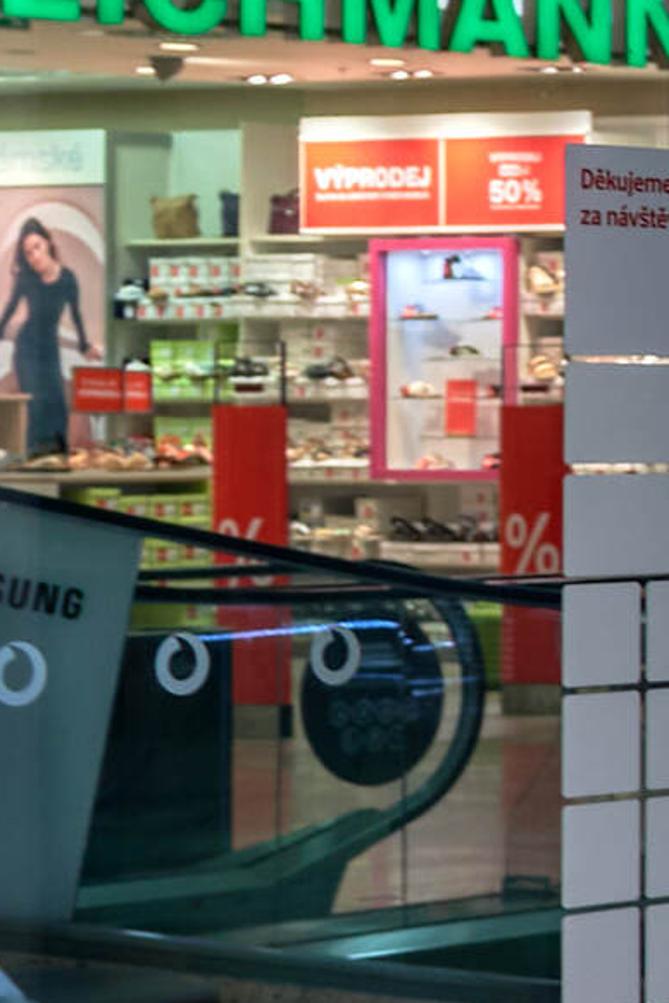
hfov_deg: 6.5
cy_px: 236
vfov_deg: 12.4
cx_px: 2752
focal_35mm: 165
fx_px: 4599
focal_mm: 24
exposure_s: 1/20
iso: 125
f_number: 6.3
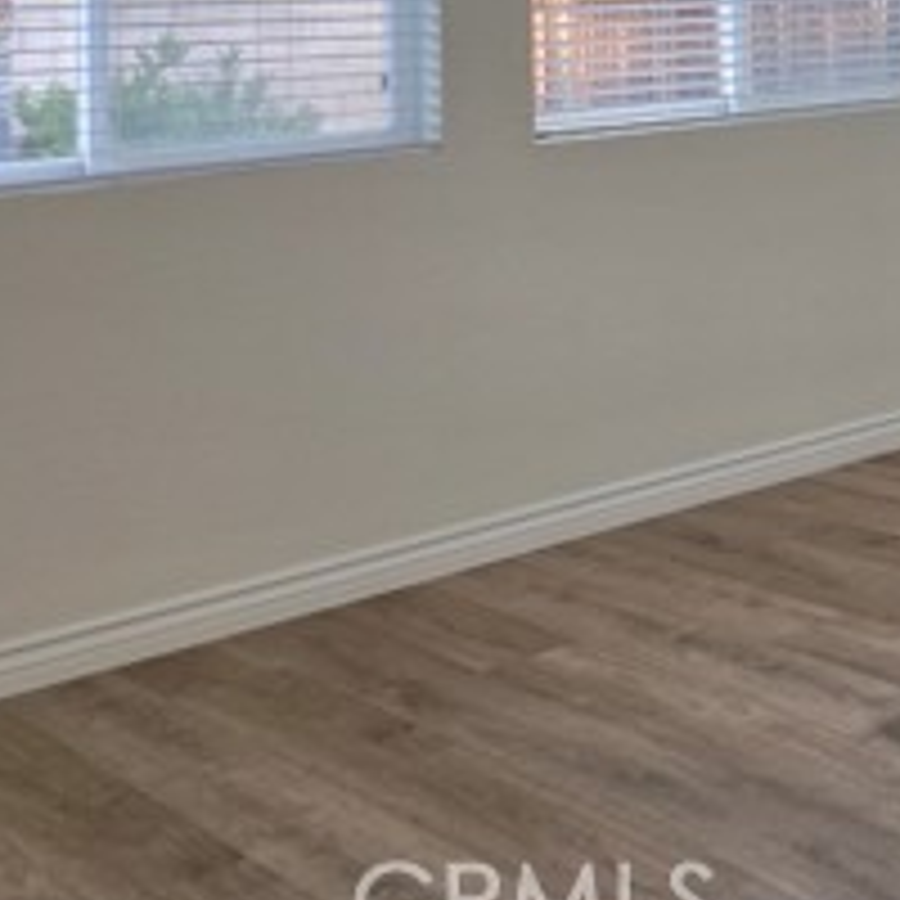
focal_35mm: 65
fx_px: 1912
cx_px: 1030
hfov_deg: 24.4
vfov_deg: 24.5
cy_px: -112
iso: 125
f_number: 1.7
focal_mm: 6.3
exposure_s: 1/120
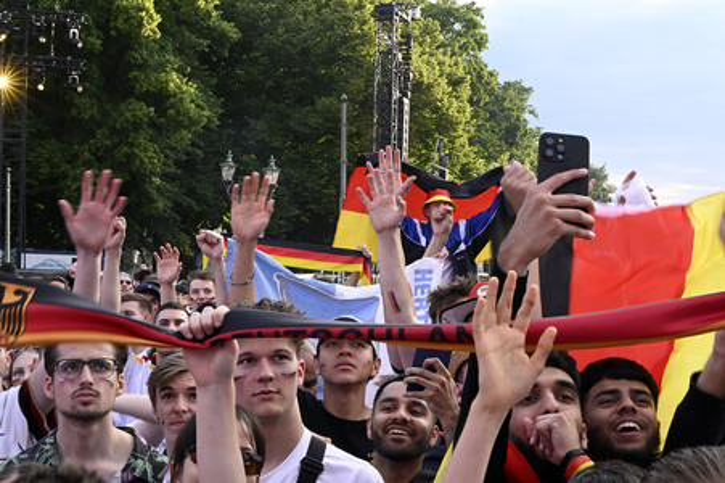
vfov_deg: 19.4
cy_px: 242
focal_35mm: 70
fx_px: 1409
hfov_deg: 28.9
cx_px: 362
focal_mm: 70
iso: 2500
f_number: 22
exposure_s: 1/125
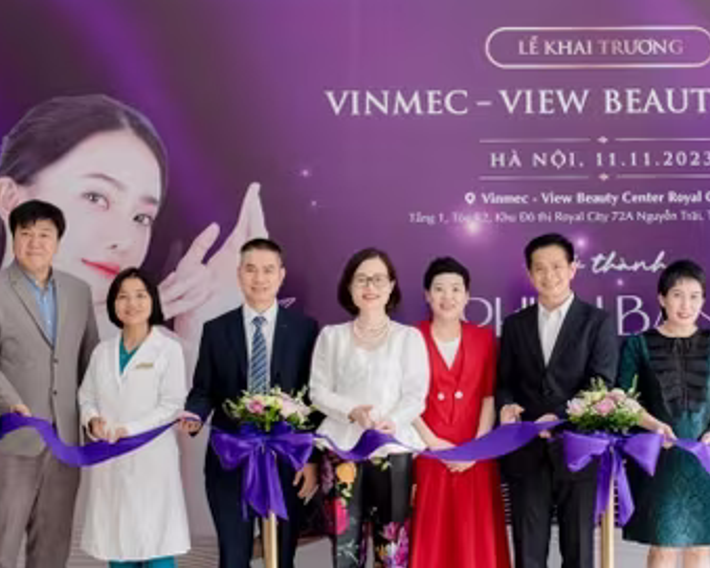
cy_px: 312
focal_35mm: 64
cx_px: 425
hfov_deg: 29.5
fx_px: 1344
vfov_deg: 23.8
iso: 500
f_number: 4
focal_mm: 35
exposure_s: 1/160
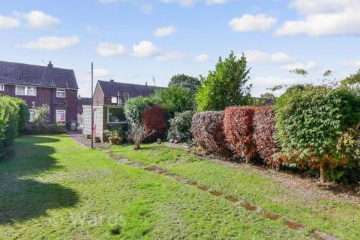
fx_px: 190
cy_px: 115
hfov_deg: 86.6
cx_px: 197
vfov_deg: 64.6
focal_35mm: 19
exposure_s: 1/640
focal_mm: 10
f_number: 8
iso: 320
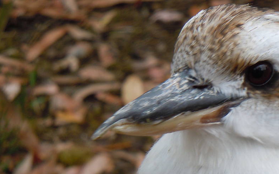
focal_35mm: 286
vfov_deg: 4.6
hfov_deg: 7.3
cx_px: 230
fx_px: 2174
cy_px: 192
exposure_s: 1/125
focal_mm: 24
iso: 125
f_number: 4.6
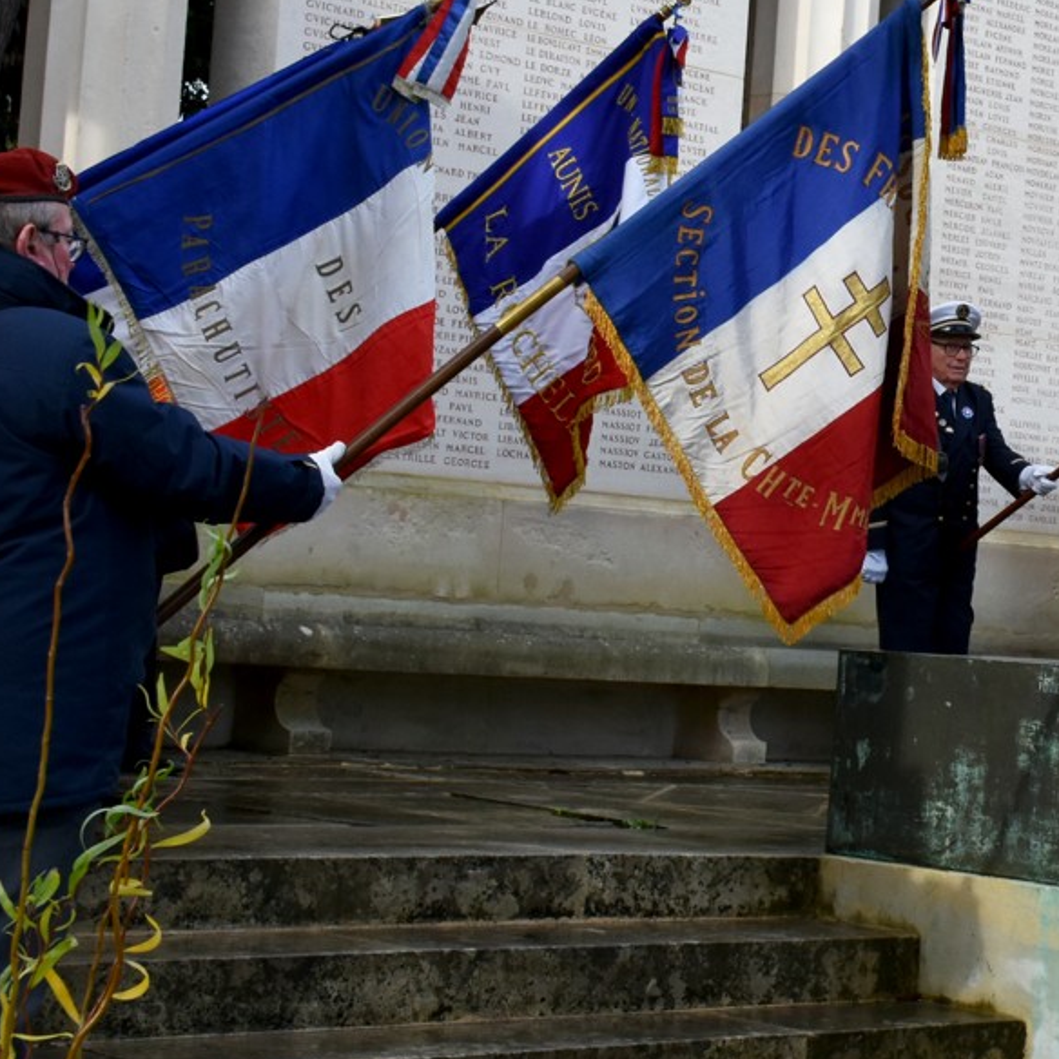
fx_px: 3184
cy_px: 464
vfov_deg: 18.9
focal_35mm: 92
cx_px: 1095
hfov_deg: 18.3
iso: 560
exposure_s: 1/500
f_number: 8
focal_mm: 26
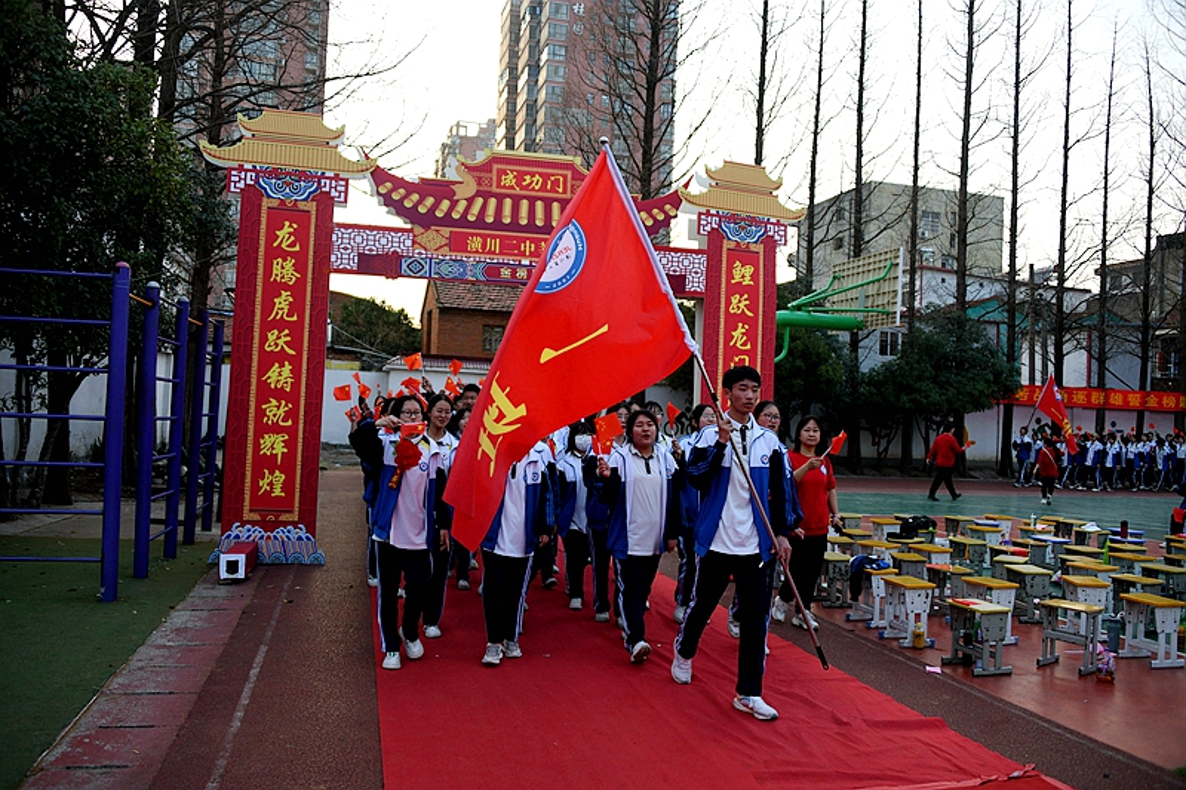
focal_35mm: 28
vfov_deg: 46.4
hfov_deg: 65.5
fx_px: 922
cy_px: 395
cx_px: 593
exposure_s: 1/640
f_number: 3.5
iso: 450
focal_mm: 28
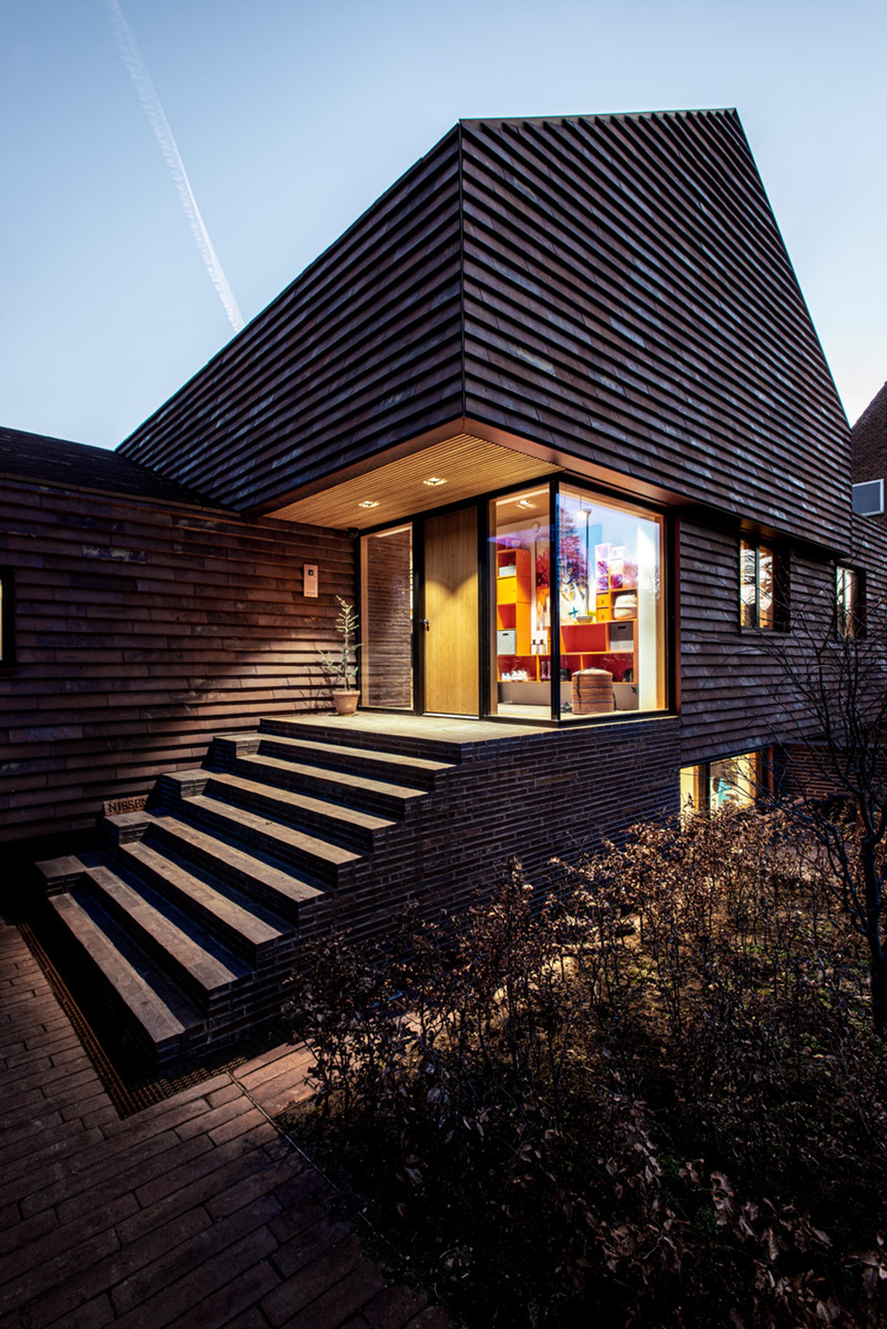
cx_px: 444
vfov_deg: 93.3
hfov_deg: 70.5
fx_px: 628
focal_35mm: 17
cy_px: 664
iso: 250
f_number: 10
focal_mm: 17
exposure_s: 5
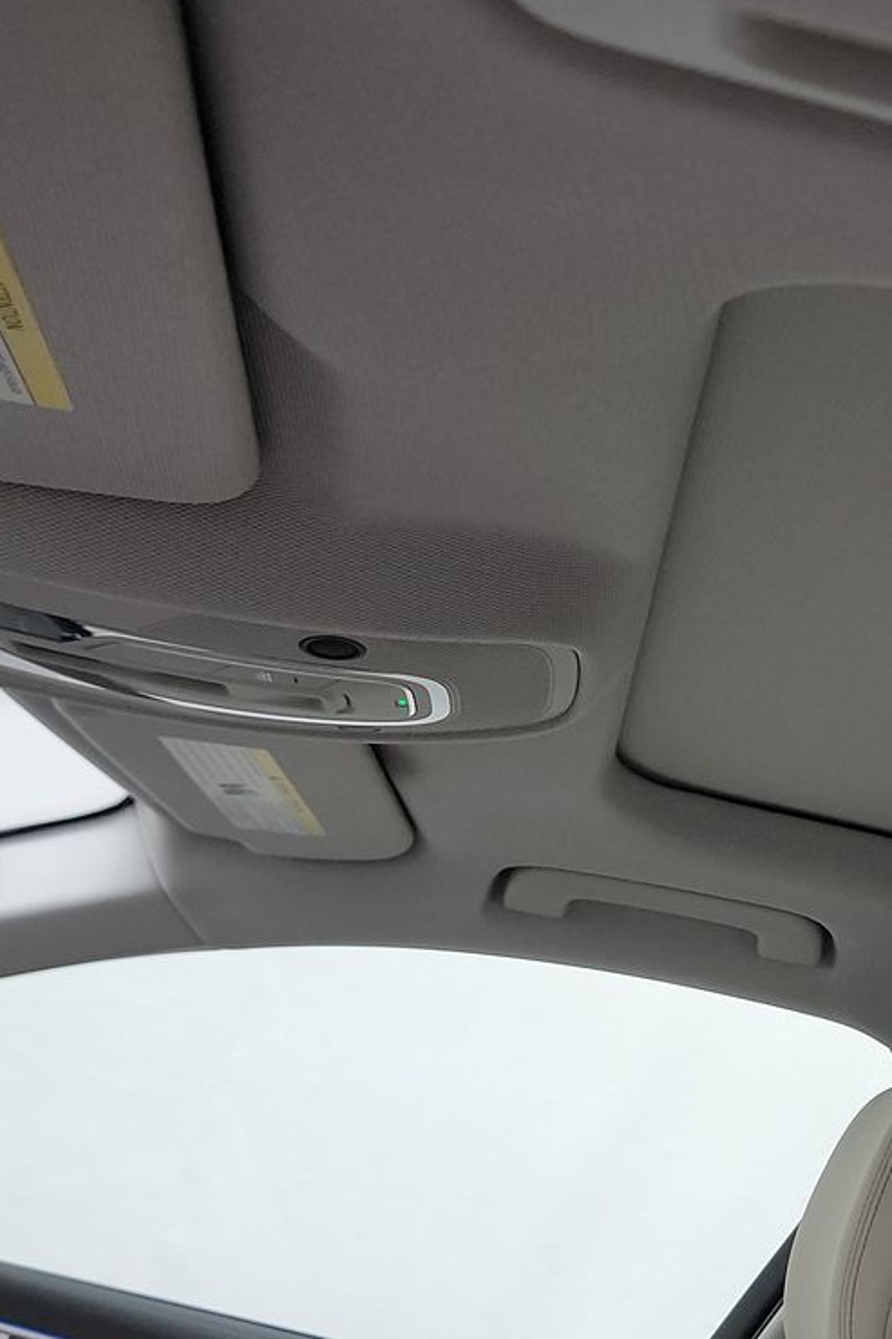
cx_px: 747
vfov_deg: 36.7
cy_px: 834
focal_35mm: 54
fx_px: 2008
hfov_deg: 24.5
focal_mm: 6.7
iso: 498
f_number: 1.8
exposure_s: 1/59
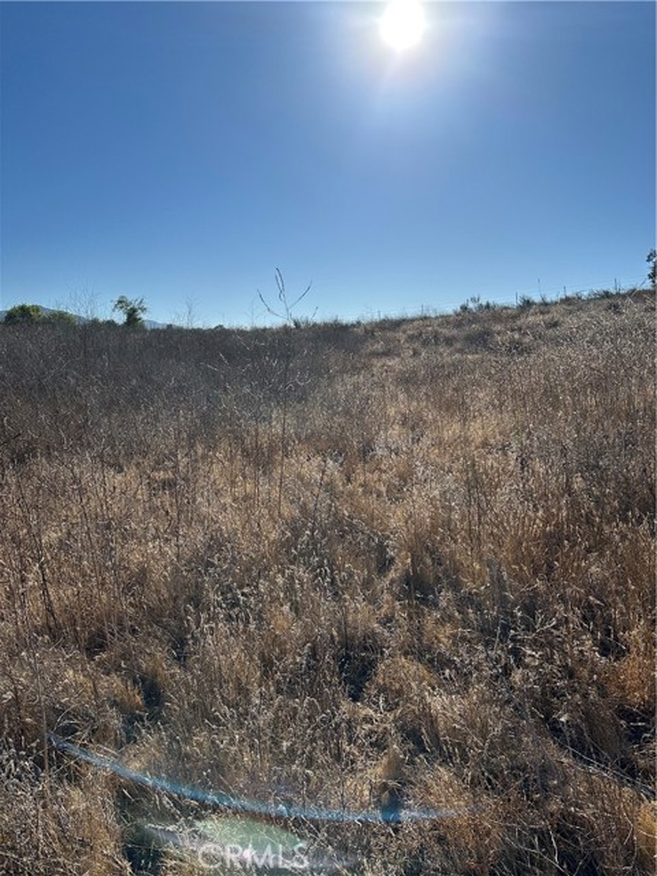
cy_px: 438
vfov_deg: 71.6
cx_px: 328
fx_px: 607
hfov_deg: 56.8
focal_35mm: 24
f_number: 1.78
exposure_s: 1/7576
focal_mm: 6.86
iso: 80
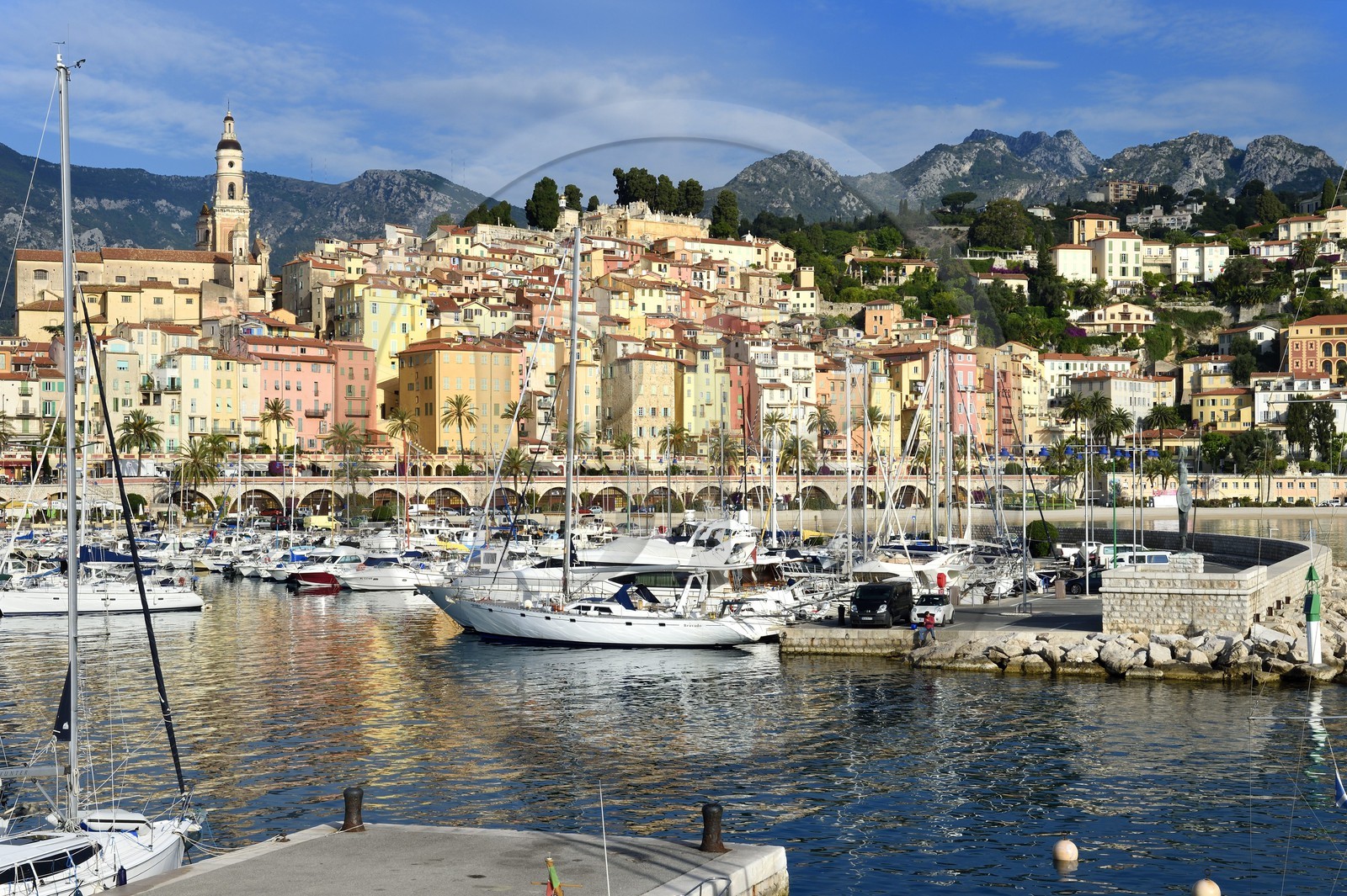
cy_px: 448
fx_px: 2057
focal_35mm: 55
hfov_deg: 36.3
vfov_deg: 24.6
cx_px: 674
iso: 200
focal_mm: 55
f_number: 16
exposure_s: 1/200
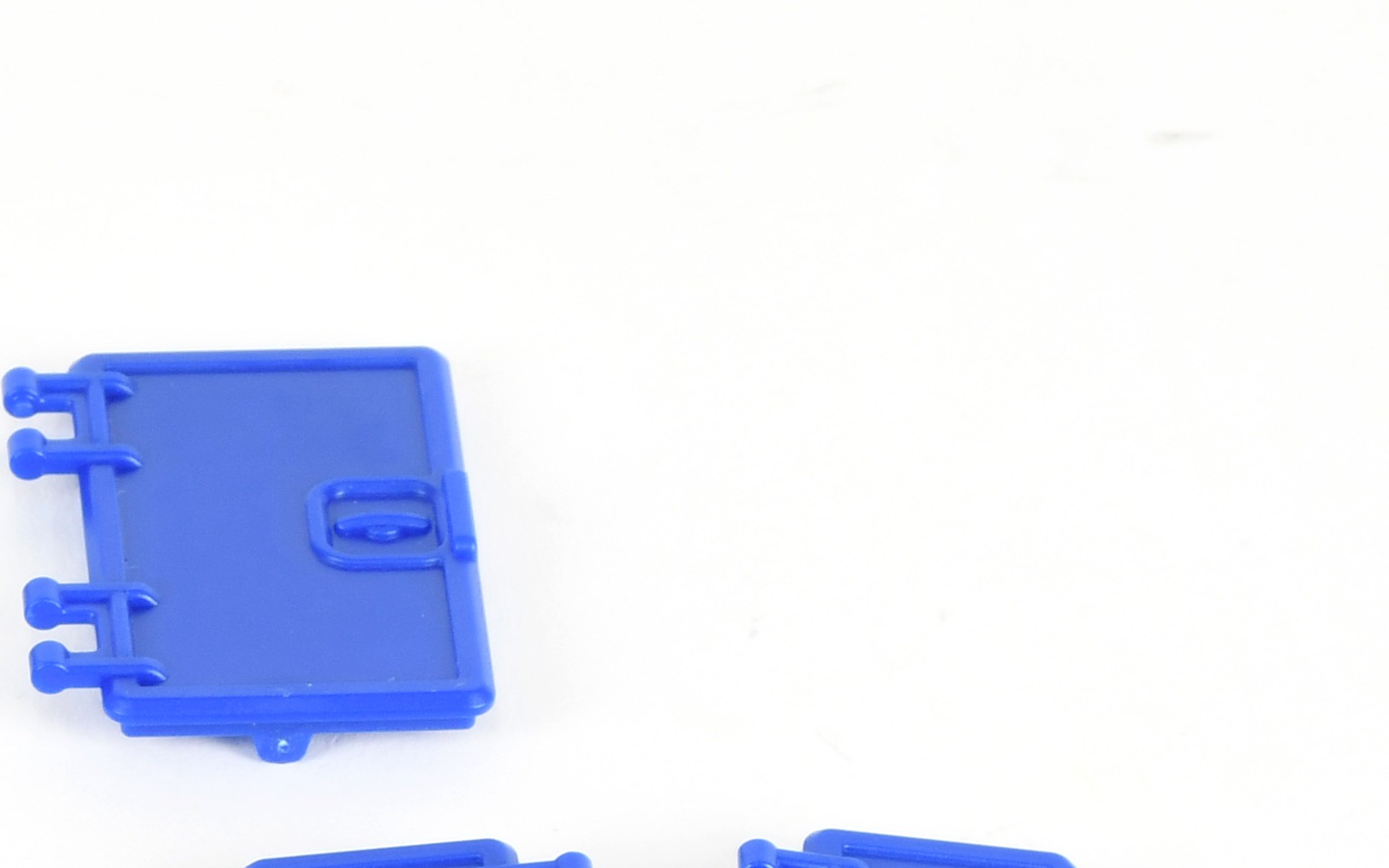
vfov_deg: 3.2
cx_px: -30
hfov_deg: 5.1
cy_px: 950
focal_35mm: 414
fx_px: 15673
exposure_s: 1/15
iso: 400
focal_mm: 90
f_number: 11
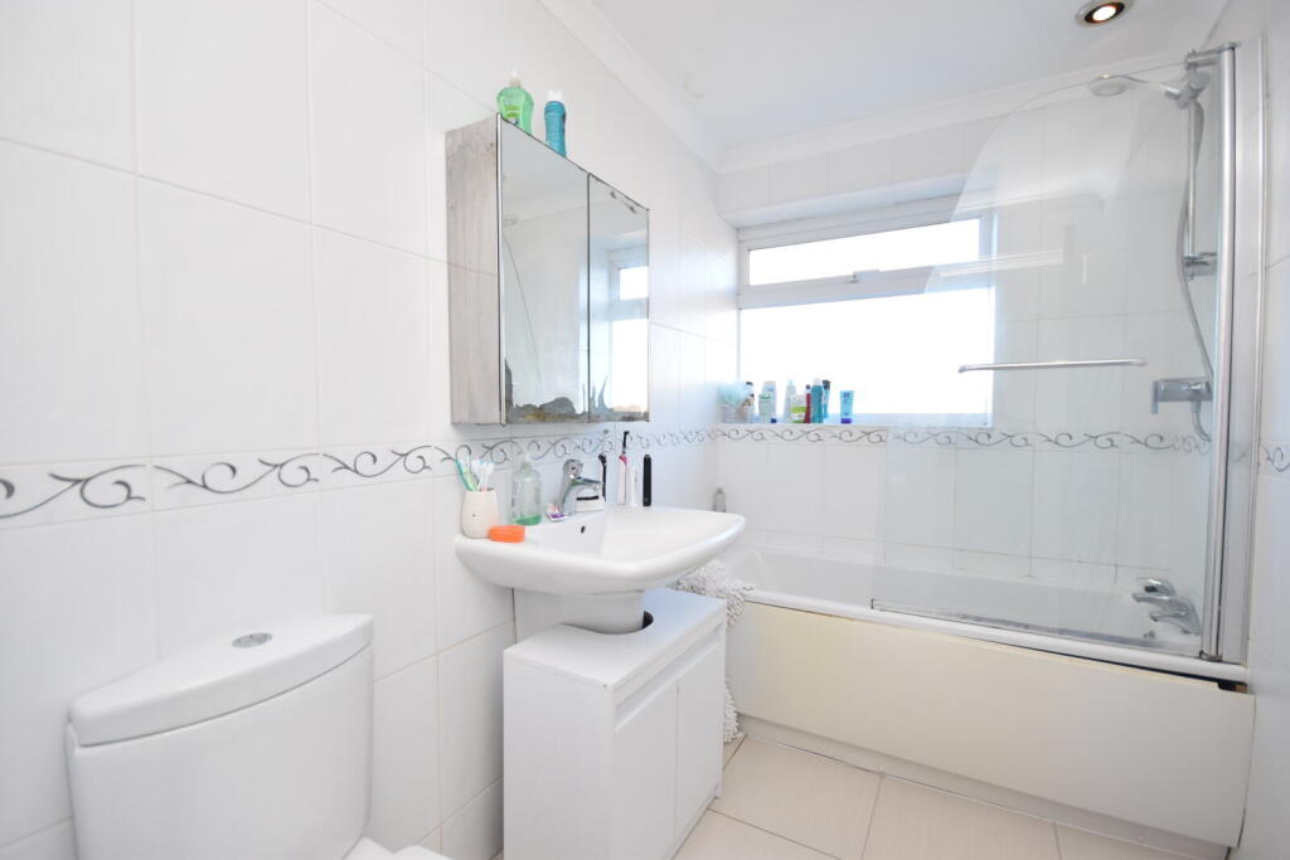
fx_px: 538
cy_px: 430
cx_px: 645
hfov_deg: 100.4
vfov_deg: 77.3
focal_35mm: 15
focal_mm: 10
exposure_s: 1/250
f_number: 4
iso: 800
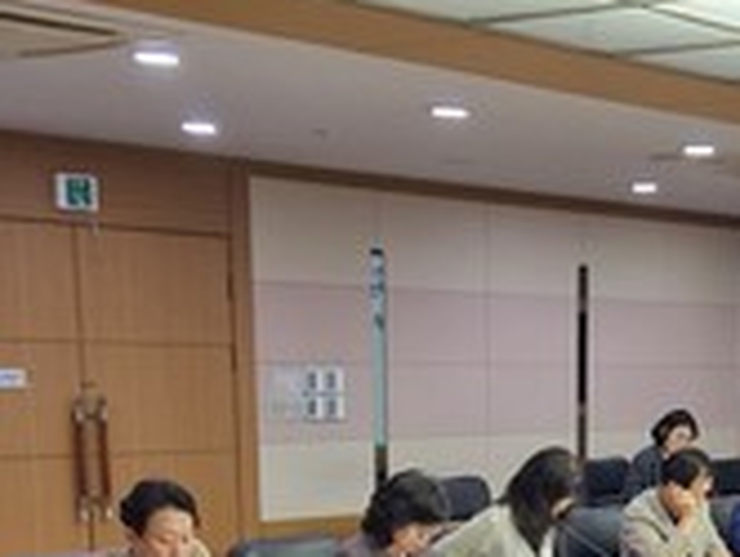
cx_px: 731
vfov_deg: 16.7
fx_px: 1777
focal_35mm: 83
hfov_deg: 22.7
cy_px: 740
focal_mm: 5.4
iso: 320
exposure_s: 1/120
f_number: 1.8
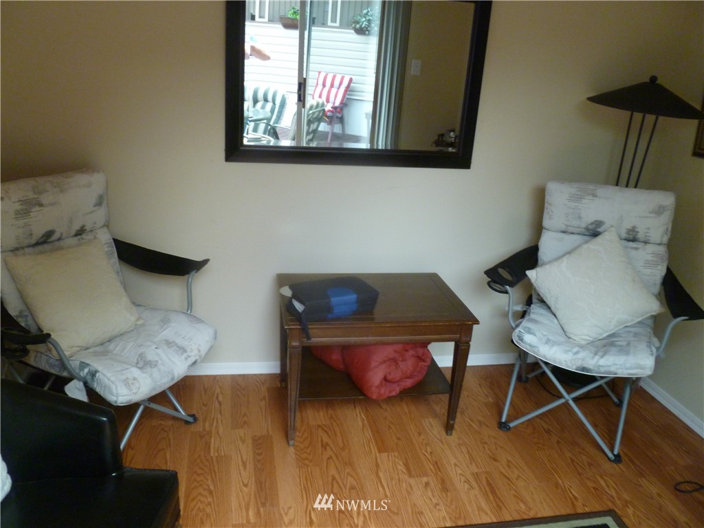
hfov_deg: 63.4
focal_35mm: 28
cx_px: 352
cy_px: 264
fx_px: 569
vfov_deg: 49.7
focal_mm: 5
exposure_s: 1/125
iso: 320
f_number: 3.3
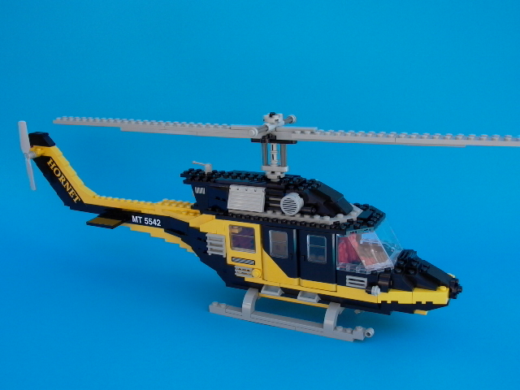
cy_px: 195
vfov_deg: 37.7
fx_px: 571
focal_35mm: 38
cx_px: 260
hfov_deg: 49.0
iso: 100
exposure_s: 1/206
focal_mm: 8.19
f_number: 4.2
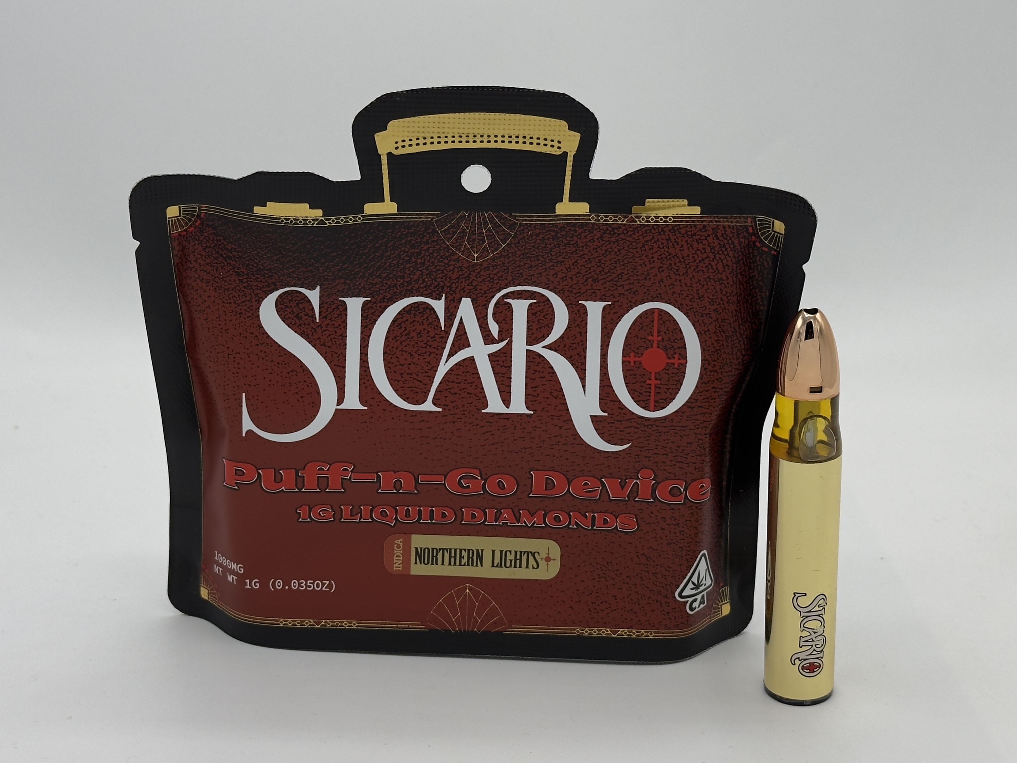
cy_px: 382
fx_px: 1410
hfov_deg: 39.7
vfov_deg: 30.3
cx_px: 508
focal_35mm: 48
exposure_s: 1/2415
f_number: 1.78
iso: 64
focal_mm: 6.76
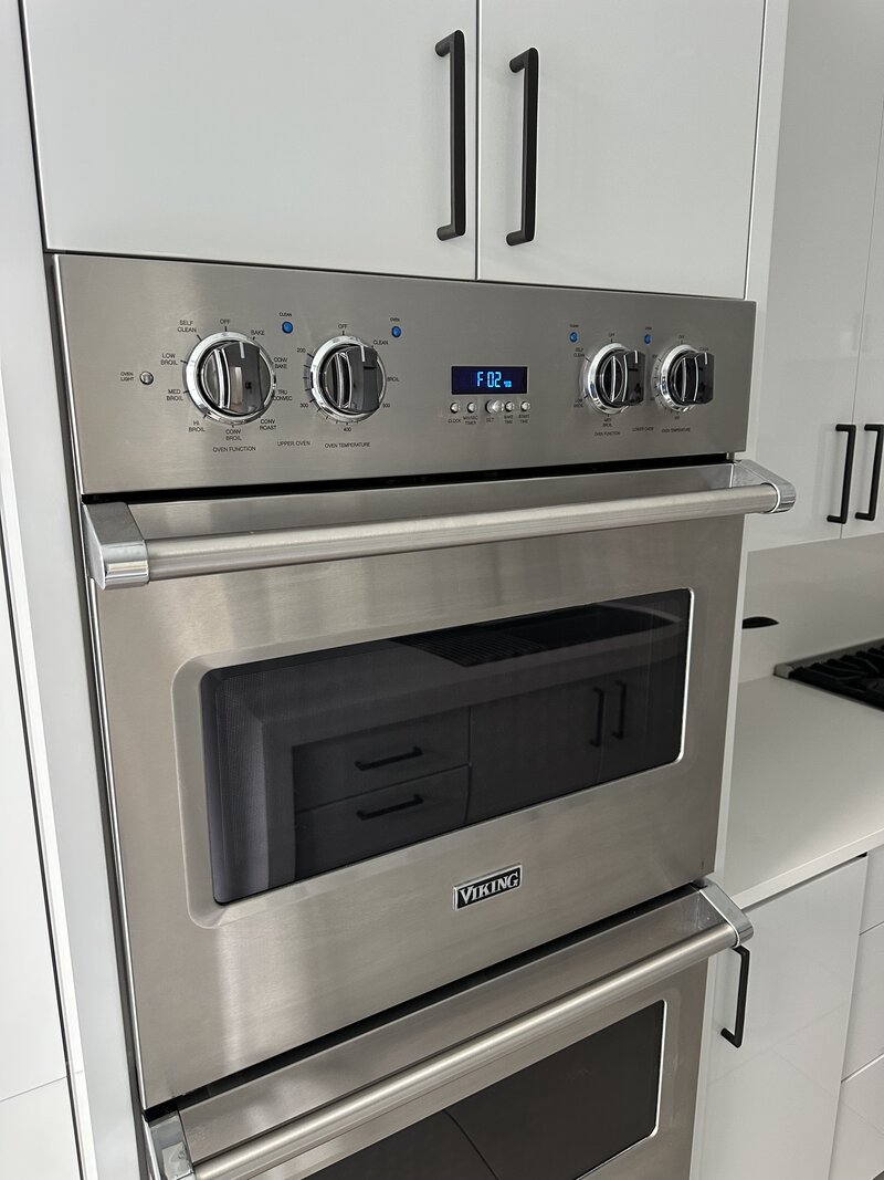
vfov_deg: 71.6
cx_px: 442
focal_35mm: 24
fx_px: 817
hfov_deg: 56.8
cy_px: 590
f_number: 1.78
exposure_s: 1/60
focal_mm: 6.86
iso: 320
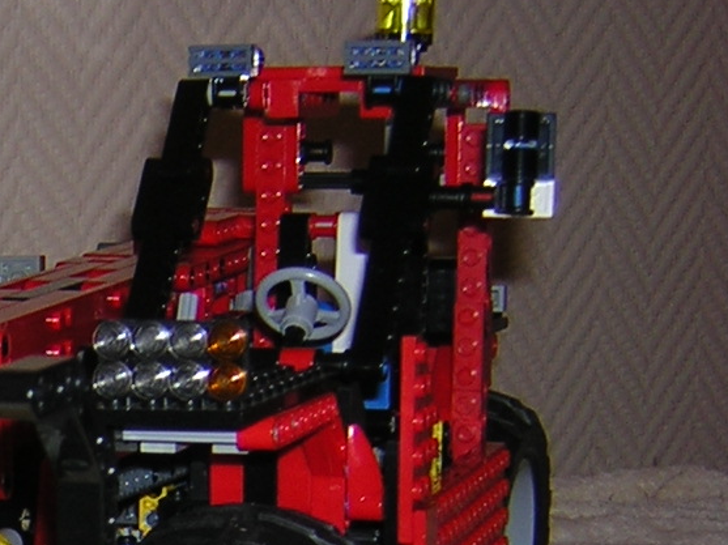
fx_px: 2417
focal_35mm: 115
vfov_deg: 12.5
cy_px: 674
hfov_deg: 16.2
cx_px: -231
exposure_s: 1/60.1
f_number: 2.7
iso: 100
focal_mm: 5.2
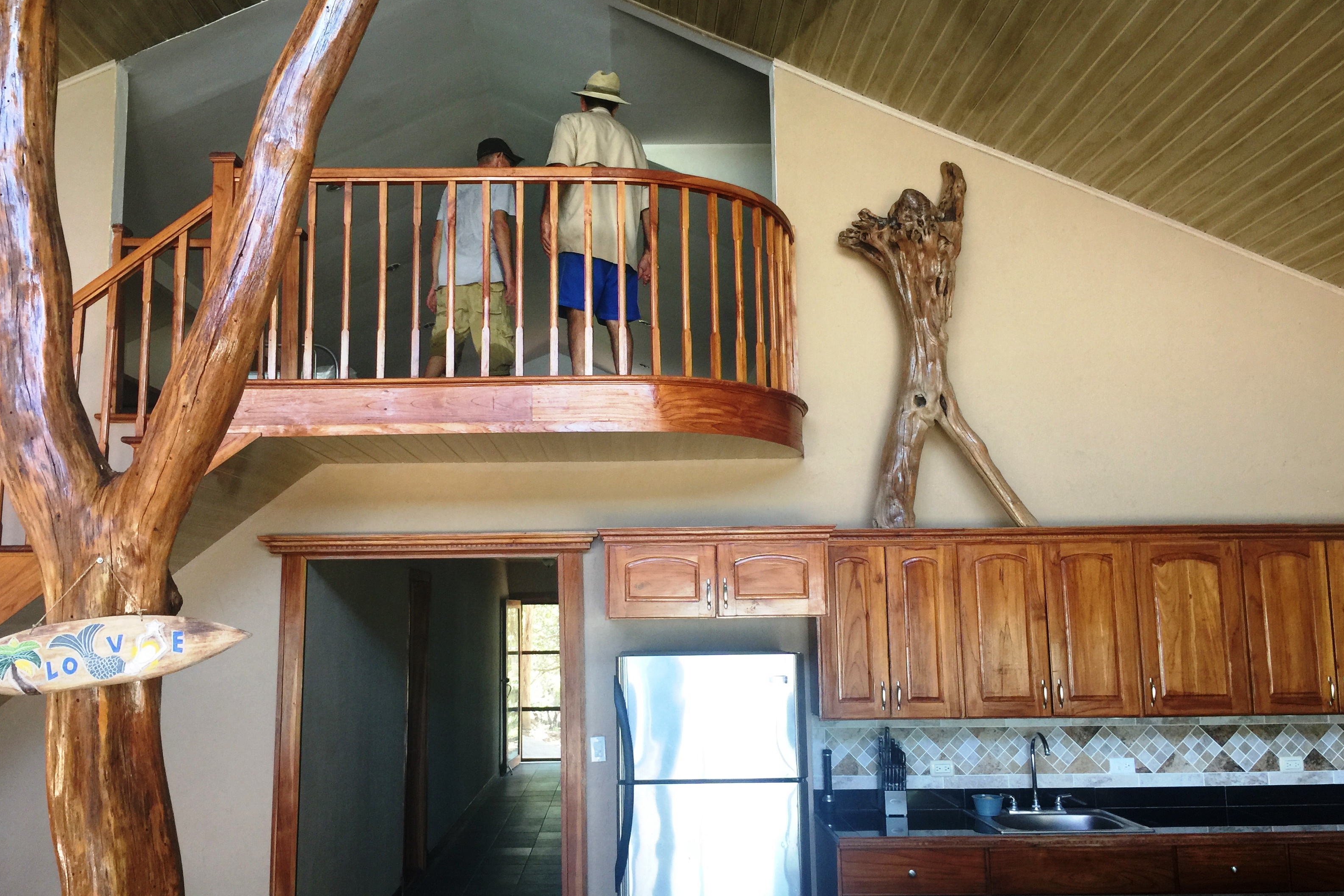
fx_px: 1157
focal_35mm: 31
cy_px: 460
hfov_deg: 60.3
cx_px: 664
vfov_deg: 42.3
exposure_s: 1/30
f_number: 2.2
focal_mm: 4.15
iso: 50
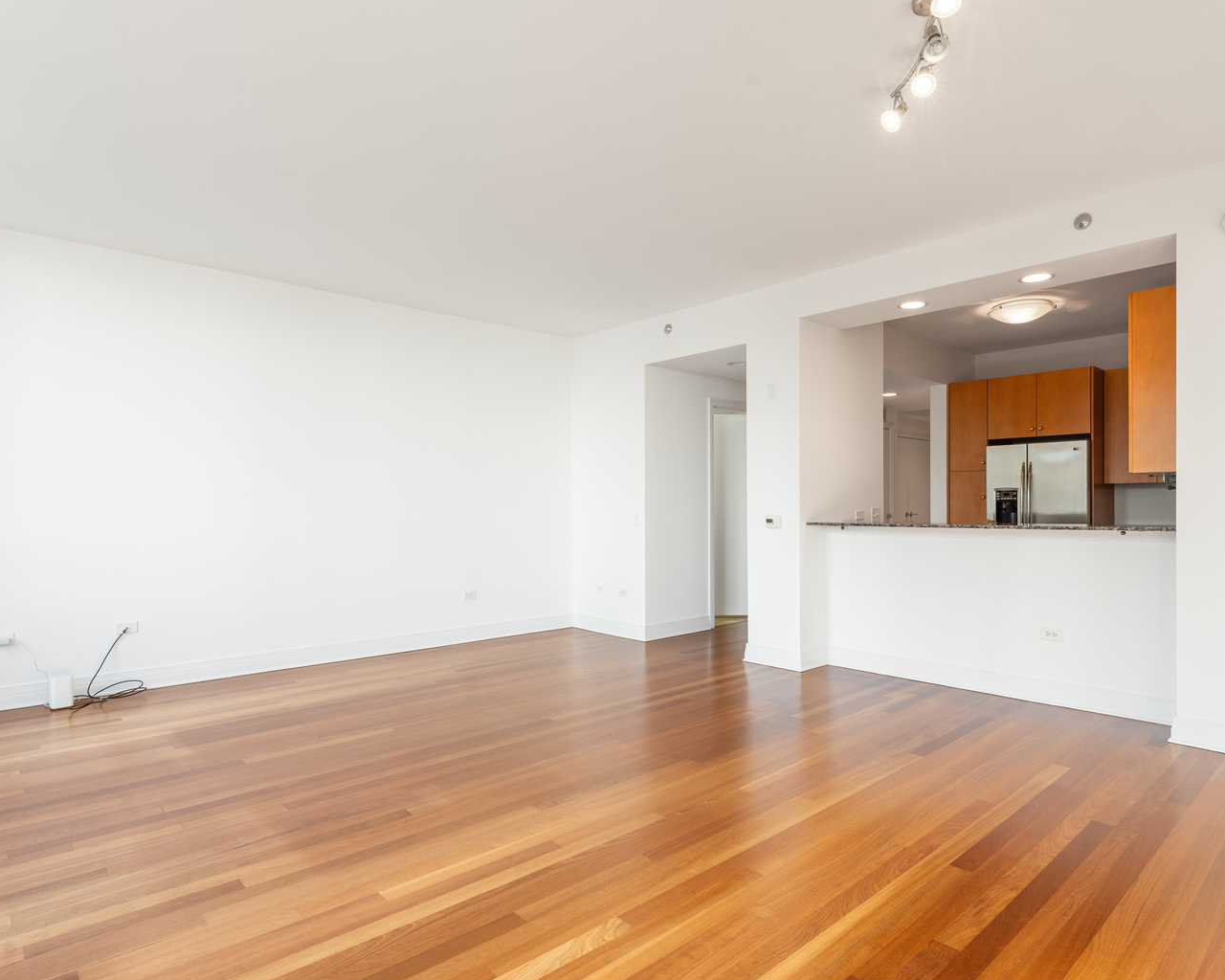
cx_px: 659
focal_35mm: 20
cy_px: 510
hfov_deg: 81.1
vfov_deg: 68.8
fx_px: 715
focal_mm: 16.6
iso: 200
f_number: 9.5
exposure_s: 1/8
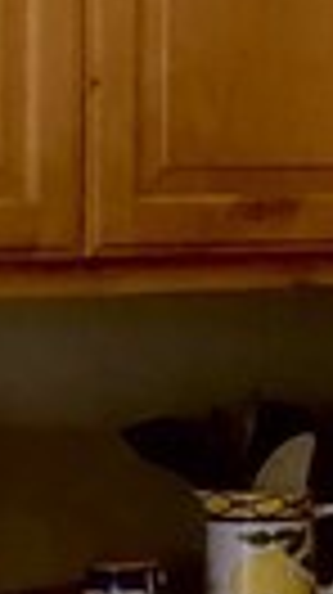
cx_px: 1364
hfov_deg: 4.7
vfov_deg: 9.1
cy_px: 122
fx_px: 3714
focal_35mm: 236
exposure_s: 1/30
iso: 32
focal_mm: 3.99
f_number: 1.8
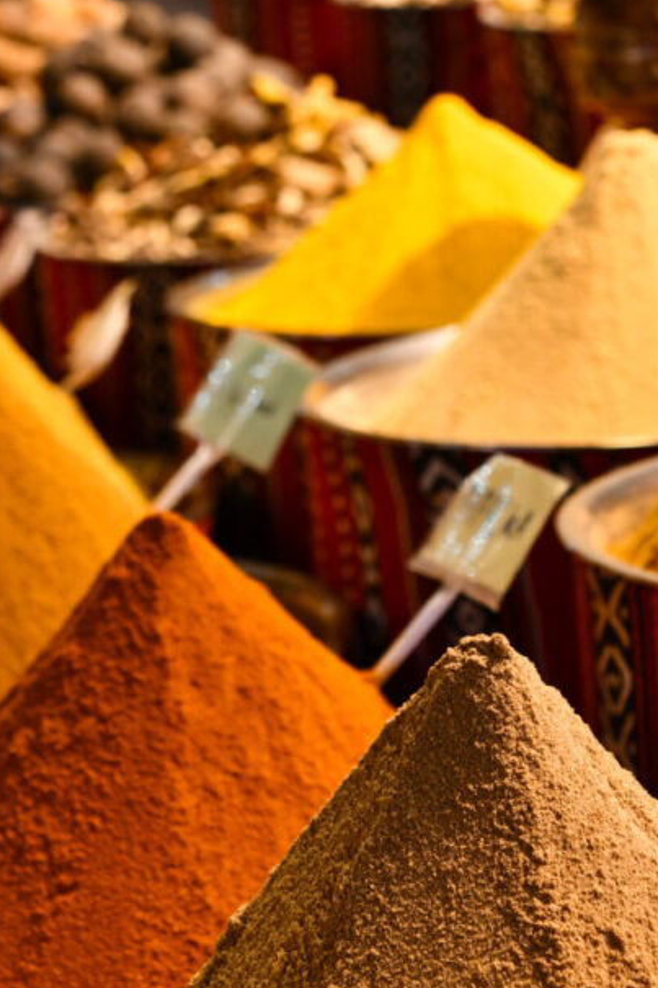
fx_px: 3484
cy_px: 524
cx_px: 385
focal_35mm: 127
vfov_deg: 16.1
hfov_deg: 10.8
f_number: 7.1
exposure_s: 1/200
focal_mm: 50
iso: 800
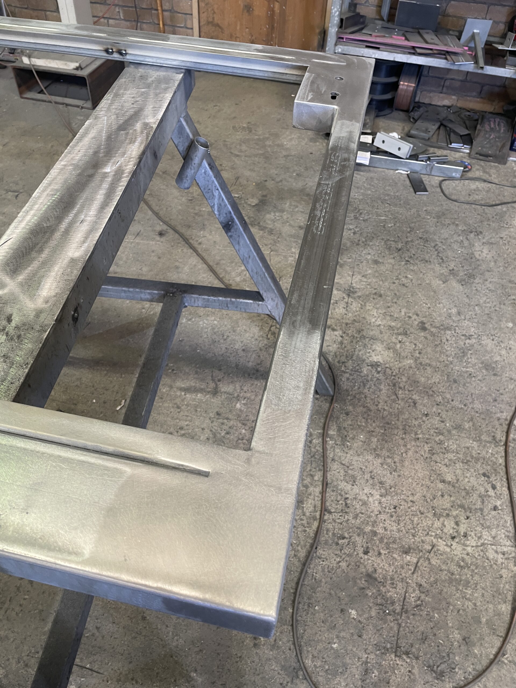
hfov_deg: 53.1
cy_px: 344
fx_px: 517
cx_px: 258
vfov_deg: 67.3
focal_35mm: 26
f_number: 1.6
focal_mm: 4.2
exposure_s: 1/50
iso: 64
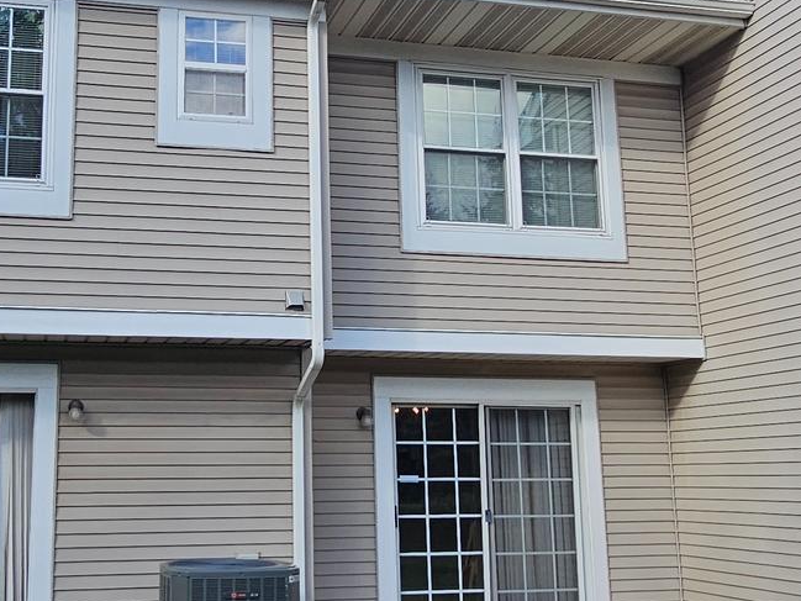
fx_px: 949
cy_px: 290
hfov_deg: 44.9
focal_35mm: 41
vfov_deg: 35.1
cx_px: 246
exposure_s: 1/1047
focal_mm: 2.2
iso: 50
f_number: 2.2
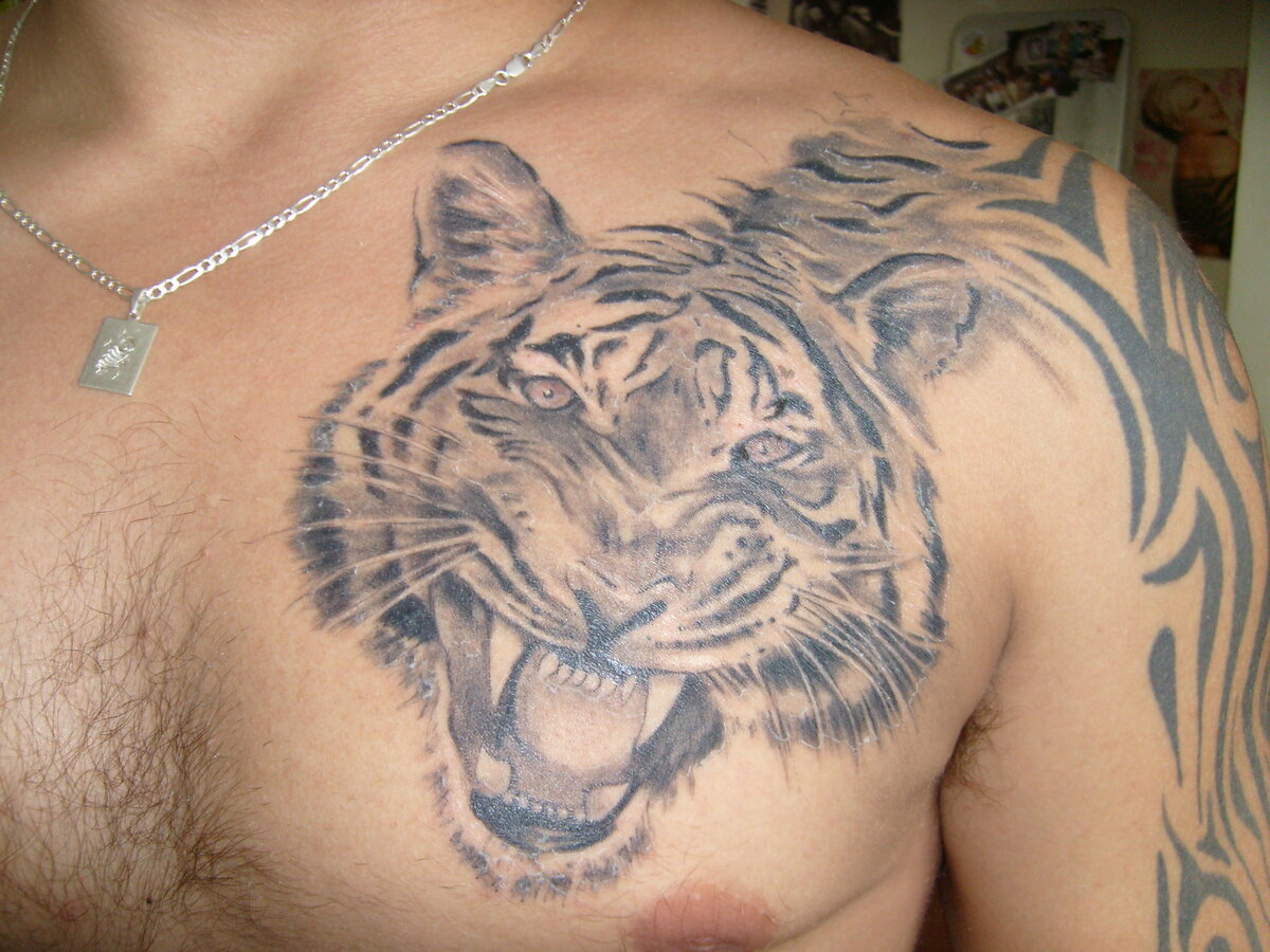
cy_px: 476
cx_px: 635
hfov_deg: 52.6
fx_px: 1284
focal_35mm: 35
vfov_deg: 40.7
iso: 100
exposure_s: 1/45
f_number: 2.8
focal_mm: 5.8
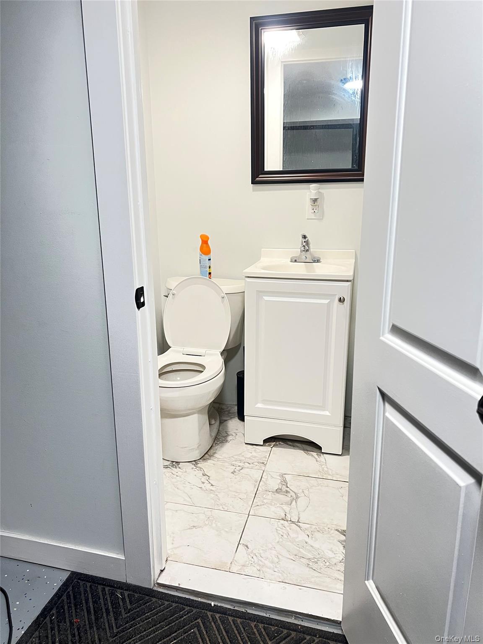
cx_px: 242
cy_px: 322
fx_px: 484
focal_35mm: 26
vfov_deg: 67.3
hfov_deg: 53.1
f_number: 1.5
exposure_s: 1/60
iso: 320
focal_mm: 5.7
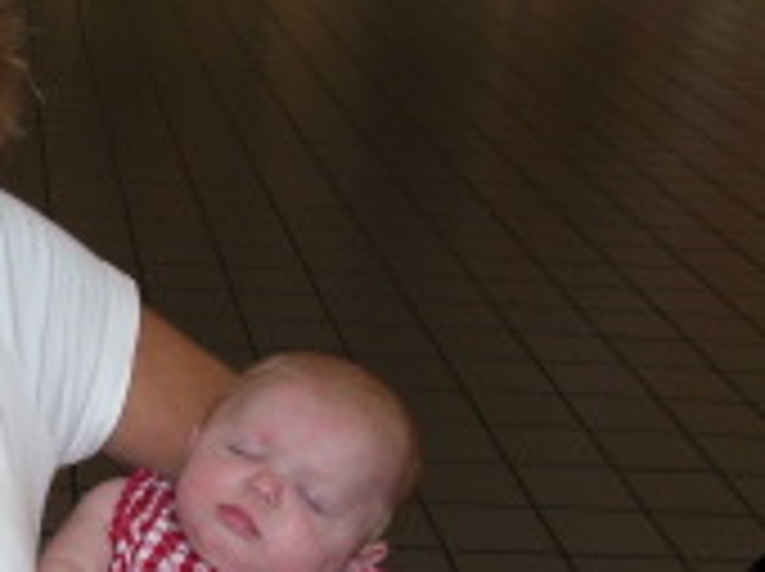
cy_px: 471
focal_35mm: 90
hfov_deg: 20.9
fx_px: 1986
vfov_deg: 16.2
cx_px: -40
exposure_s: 1/60
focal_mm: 5.6
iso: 80
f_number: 2.7
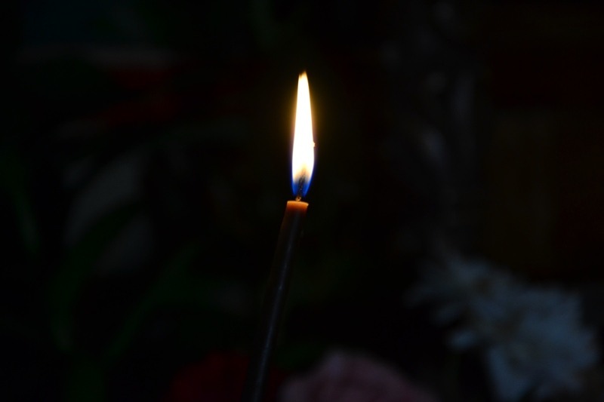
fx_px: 2642
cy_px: 201
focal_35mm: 158
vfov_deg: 8.7
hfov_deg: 13.0
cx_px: 302
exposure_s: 1/30
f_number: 5.6
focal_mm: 105
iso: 800
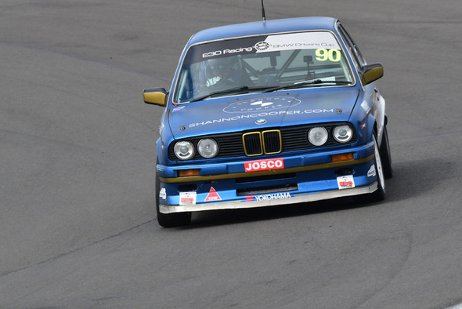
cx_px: 216
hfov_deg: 2.7
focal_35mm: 773
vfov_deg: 1.8
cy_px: 104
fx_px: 9925
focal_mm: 380
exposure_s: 1/640
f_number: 10
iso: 640
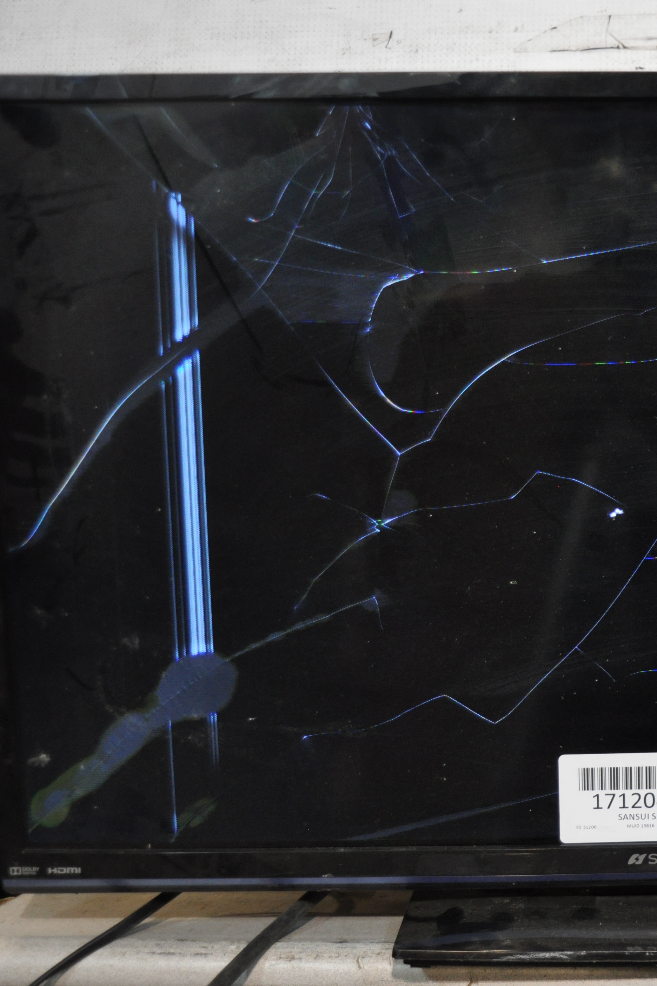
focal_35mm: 62
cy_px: 492
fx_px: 1691
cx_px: 650
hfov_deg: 21.3
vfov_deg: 32.5
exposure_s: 1/30
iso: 800
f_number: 4
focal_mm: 27
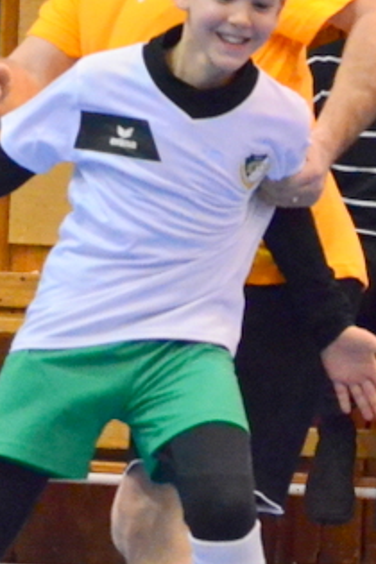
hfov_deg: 2.4
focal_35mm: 581
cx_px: 288
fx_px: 9102
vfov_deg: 3.5
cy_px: 255
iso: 6400
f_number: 5
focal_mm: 102
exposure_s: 1/640
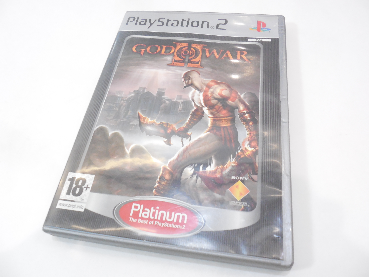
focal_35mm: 26
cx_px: 184
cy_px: 138
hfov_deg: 67.3
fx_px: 277
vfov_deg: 53.1
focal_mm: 4.6
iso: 800
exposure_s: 1/250
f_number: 3.5
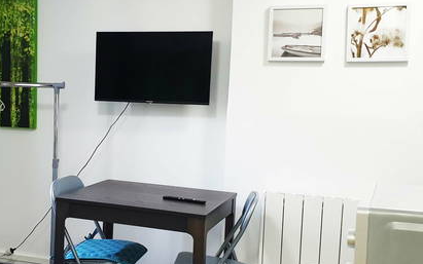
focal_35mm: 53
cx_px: 121
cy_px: 136
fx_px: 611
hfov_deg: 37.5
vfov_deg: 24.4
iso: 400
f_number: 2.4
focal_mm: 4.3
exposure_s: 1/50
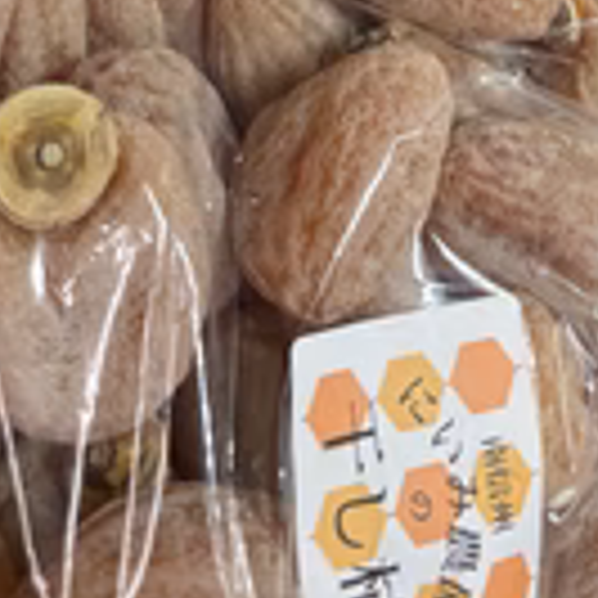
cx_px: 468
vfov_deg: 21.8
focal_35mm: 69
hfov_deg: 24.6
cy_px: -234
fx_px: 1349
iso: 64
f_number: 1.6
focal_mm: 5.96
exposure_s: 1/100
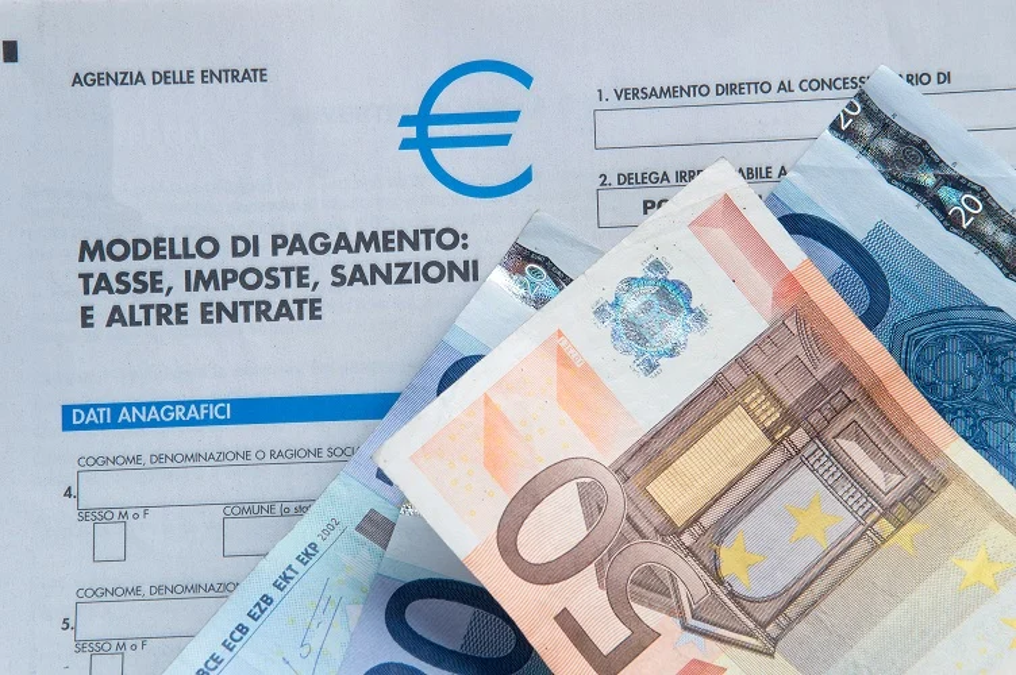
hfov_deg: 13.1
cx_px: 508
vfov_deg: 8.7
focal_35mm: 158
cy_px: 338
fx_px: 4441
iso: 100
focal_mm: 105
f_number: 18
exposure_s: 1/8
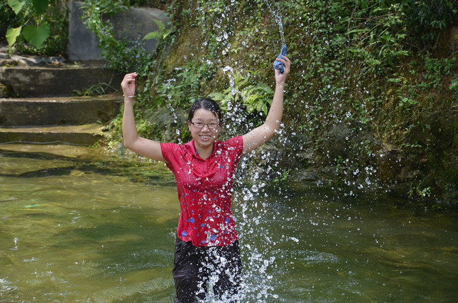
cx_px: 229
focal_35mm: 138
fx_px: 1751
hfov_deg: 14.9
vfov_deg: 9.9
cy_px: 152
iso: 640
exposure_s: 1/1000
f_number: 5.6
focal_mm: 92
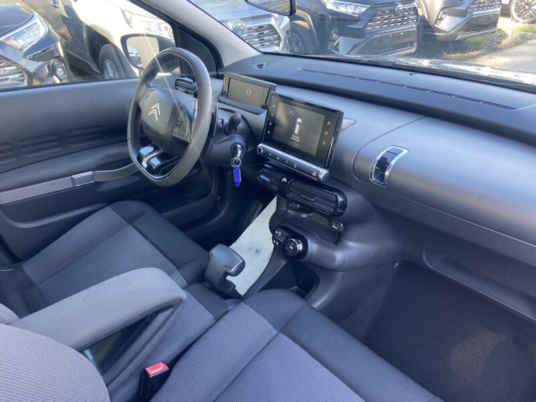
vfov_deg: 53.1
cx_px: 268
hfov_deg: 67.3
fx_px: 403
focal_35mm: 26
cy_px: 201
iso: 100
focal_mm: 4.25
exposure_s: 1/121
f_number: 1.8
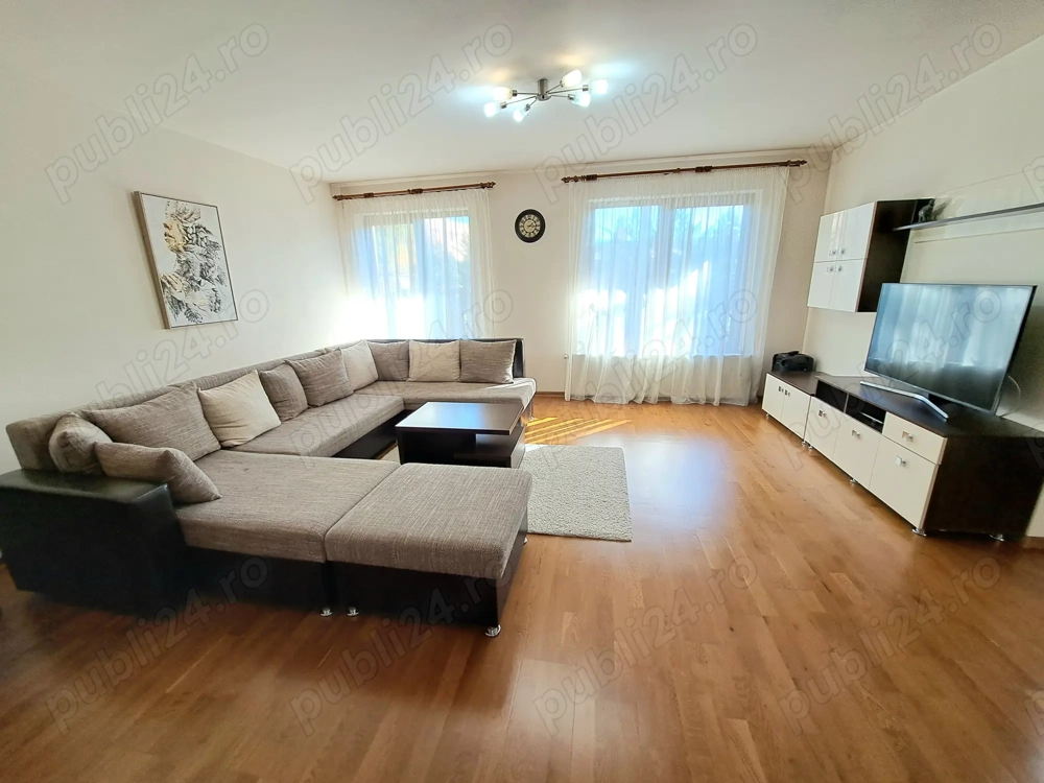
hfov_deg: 106.2
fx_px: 392
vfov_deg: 89.9
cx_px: 522
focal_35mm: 13
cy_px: 392
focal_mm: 1.74
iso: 50
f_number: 2.2
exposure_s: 1/60.2
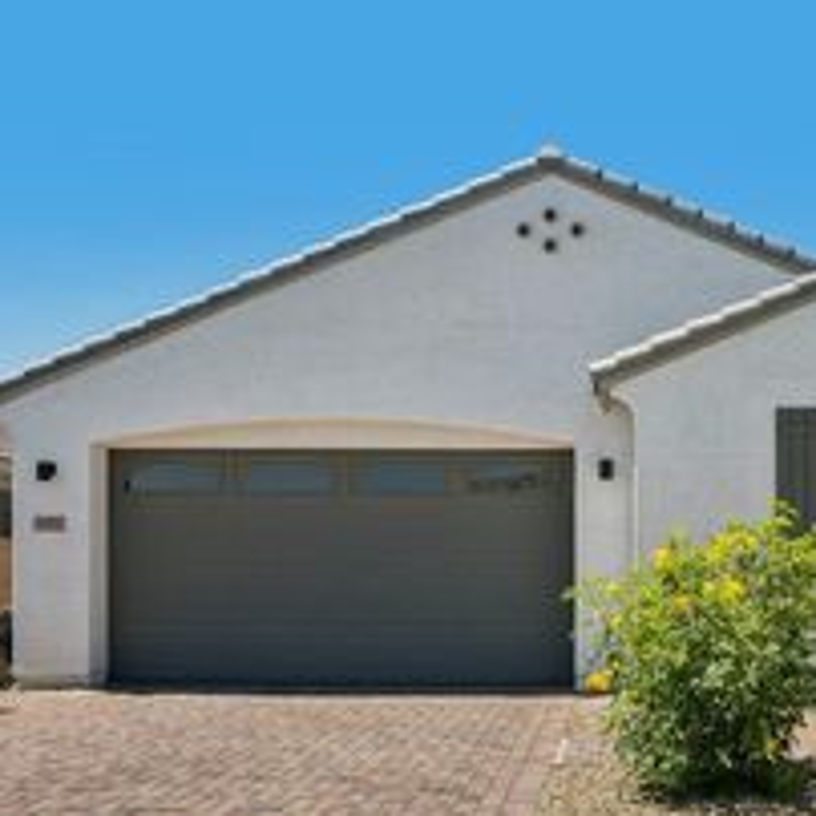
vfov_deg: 38.5
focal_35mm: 43
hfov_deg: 38.1
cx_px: 614
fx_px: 1148
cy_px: 572
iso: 320
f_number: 8
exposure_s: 1/1250
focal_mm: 20.5
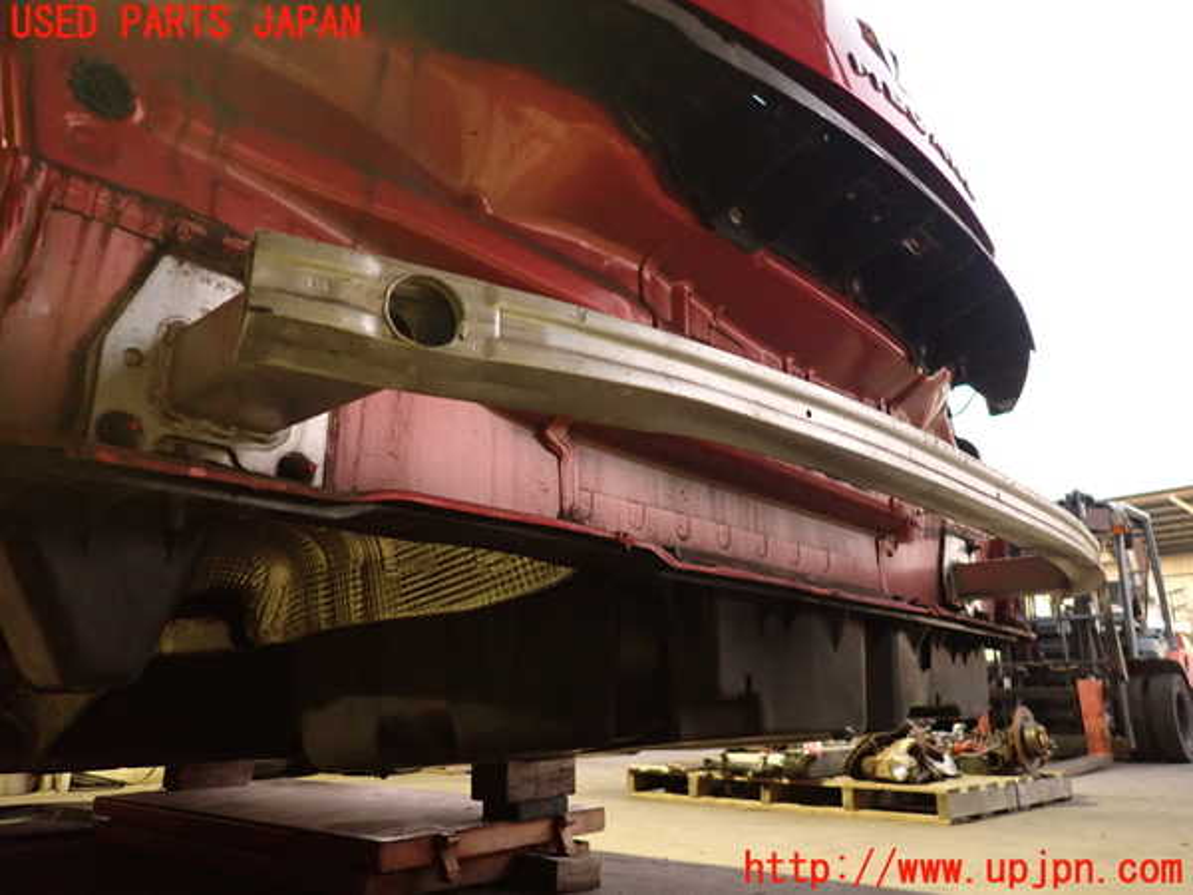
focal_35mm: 25
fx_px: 862
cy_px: 448
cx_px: 596
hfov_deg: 69.4
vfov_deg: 54.9
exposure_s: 1/15
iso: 800
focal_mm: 4.5
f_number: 2
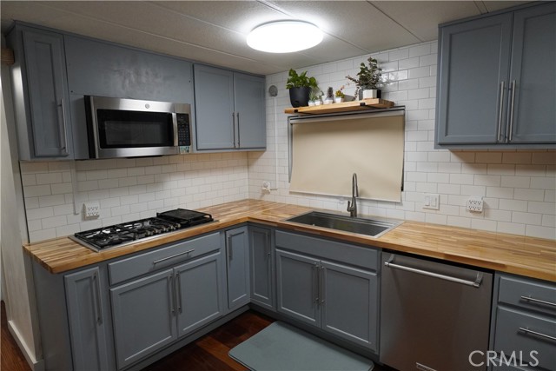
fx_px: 324
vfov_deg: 59.5
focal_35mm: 21
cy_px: 186
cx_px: 278
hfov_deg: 81.2
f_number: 4
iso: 1250
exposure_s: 1/160
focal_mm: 14
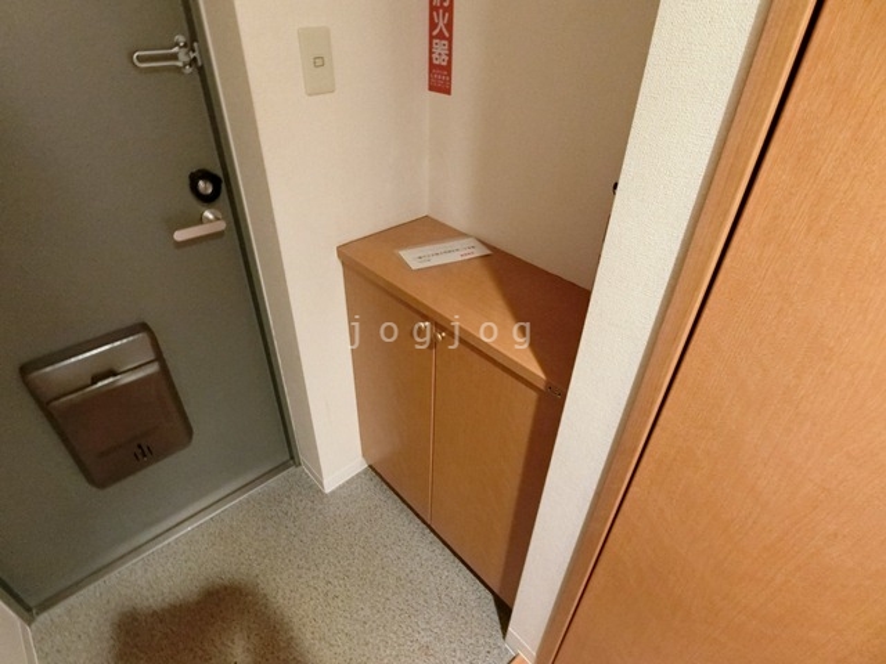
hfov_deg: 84.7
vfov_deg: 68.7
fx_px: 486
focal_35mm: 19
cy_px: 332
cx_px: 443
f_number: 2.7
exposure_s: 1/15
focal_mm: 4.06
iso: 1600
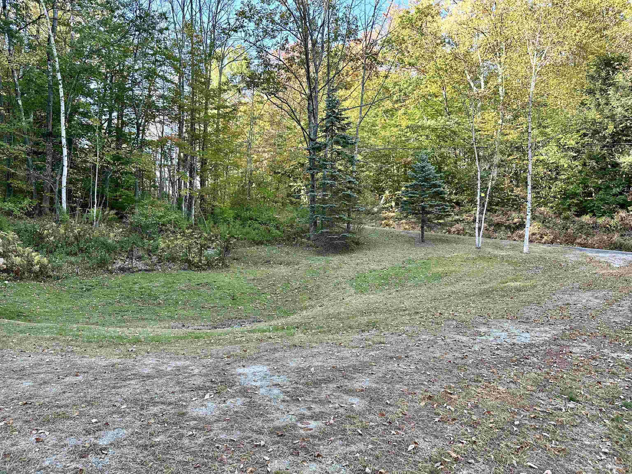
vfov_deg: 56.8
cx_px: 316
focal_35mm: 24
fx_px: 438
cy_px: 237
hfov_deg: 71.6
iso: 64
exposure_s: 1/171
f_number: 1.78
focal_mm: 6.86
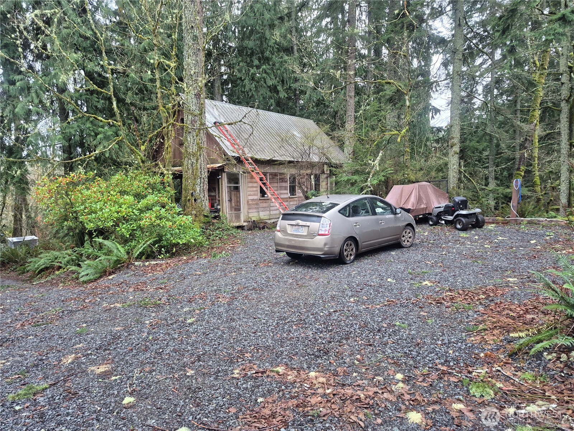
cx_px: 287
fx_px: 381
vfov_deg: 58.9
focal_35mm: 23
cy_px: 216
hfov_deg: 73.9
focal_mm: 5.4
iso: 400
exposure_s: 1/120
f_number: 1.8
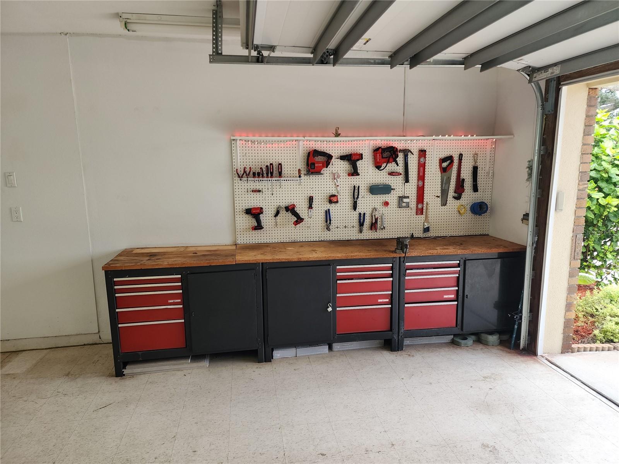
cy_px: 232
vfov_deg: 58.9
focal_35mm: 23
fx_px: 411
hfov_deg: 73.9
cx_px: 310
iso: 100
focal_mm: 6.4
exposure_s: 1/180
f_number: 1.8
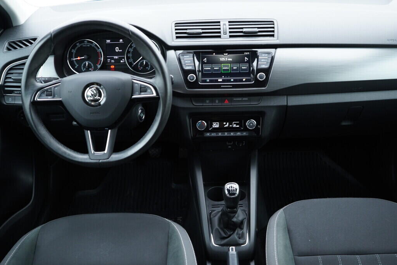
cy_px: 132
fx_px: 397
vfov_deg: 36.9
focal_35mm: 36
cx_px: 198
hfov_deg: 53.1
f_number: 2.8
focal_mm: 24
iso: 400
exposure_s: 1/40
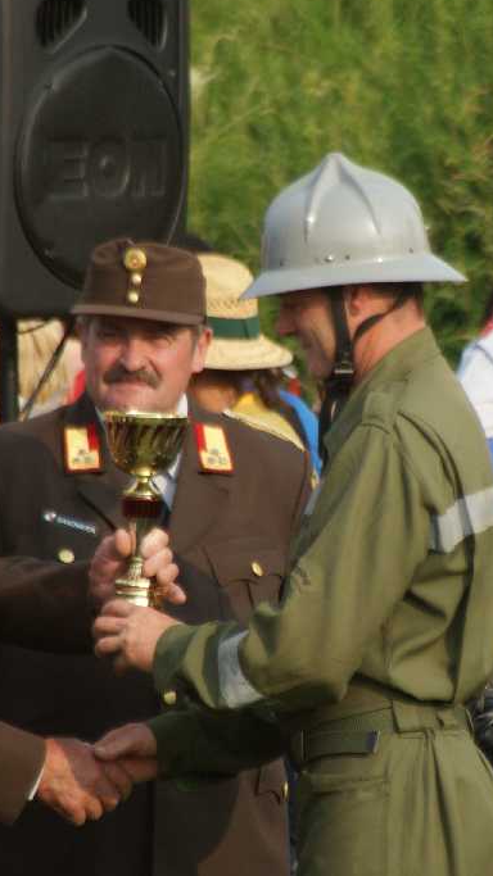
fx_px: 12438
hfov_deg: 2.3
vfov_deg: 4.0
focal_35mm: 535
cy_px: 418
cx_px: 307
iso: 200
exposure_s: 1/500
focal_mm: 200
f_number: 5.6
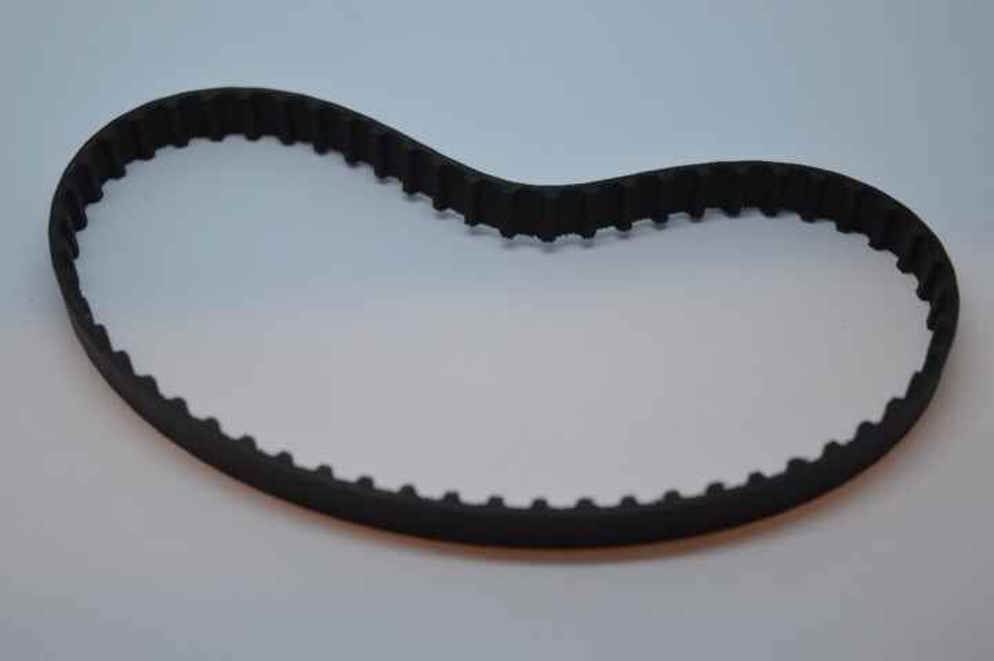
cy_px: 330
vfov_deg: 19.7
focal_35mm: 69
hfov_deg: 29.3
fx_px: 1904
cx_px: 497
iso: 280
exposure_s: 1/125
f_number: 5.6
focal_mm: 46
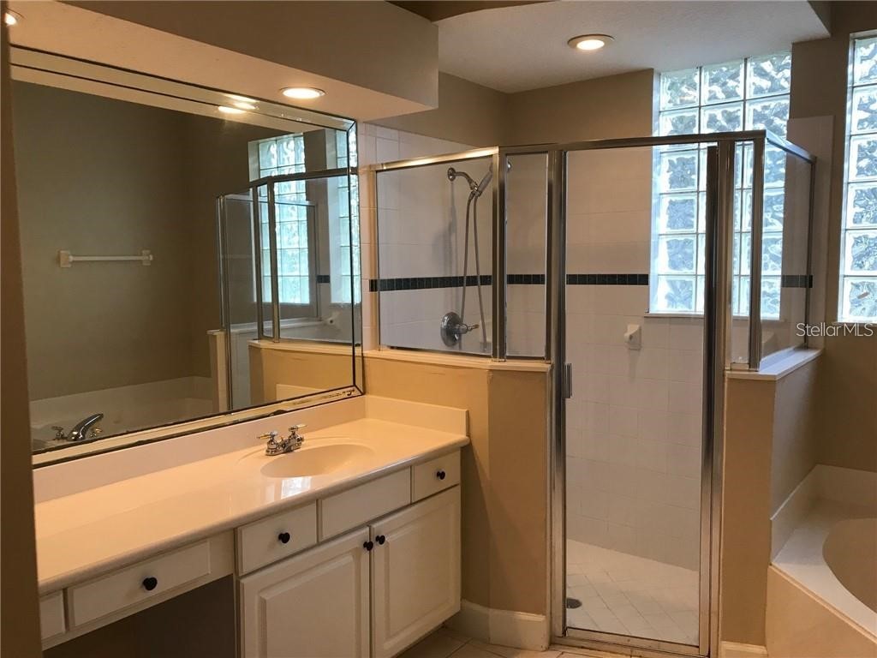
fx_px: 709
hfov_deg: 63.4
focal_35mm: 28
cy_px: 329
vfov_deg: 49.7
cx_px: 438
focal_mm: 3.99
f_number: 1.8
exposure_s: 1/40
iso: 25
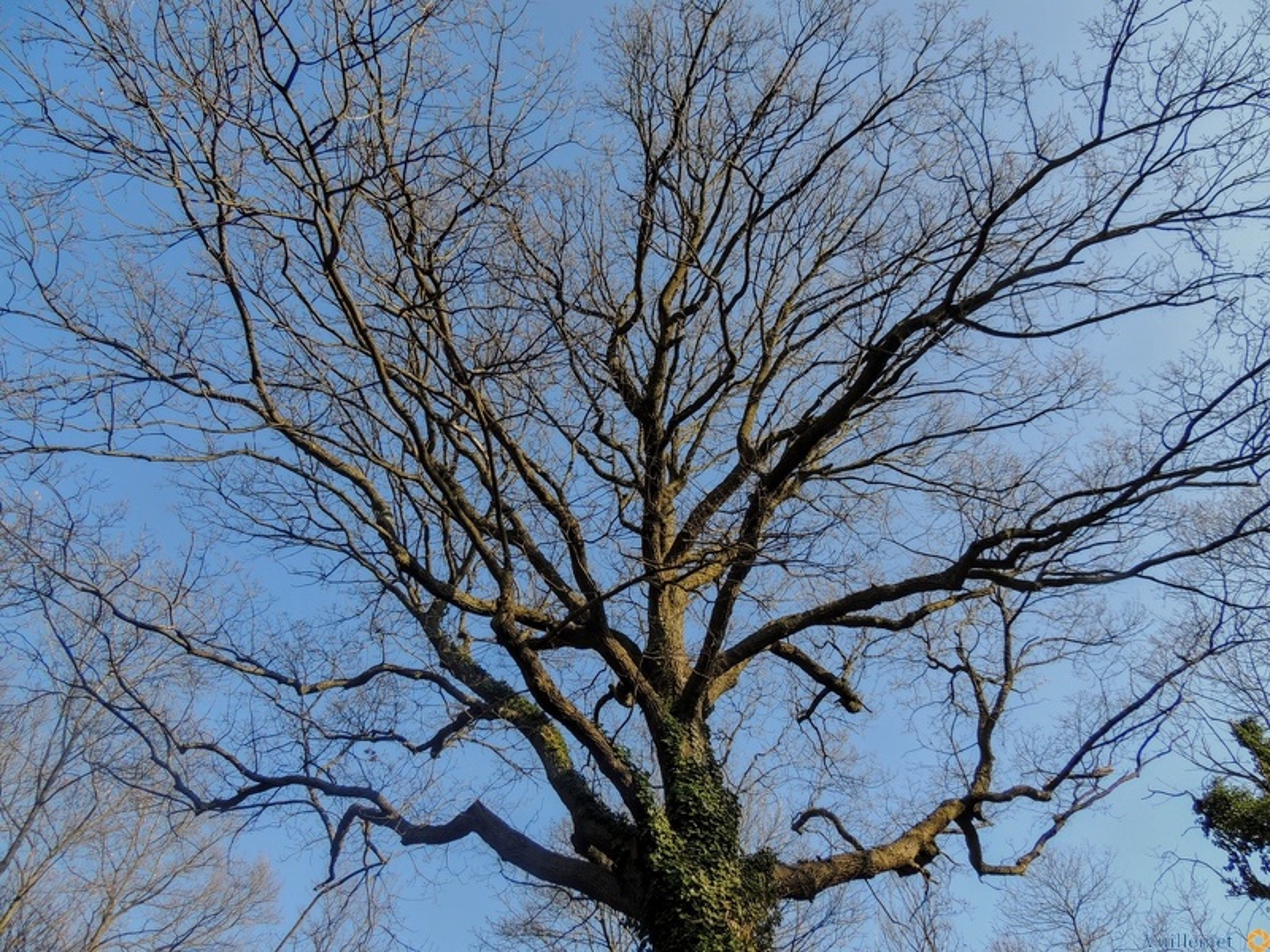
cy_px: 476
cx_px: 635
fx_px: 881
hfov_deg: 71.6
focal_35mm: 24
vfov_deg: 56.8
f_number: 3
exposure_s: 1/400
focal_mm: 4.3
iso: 100
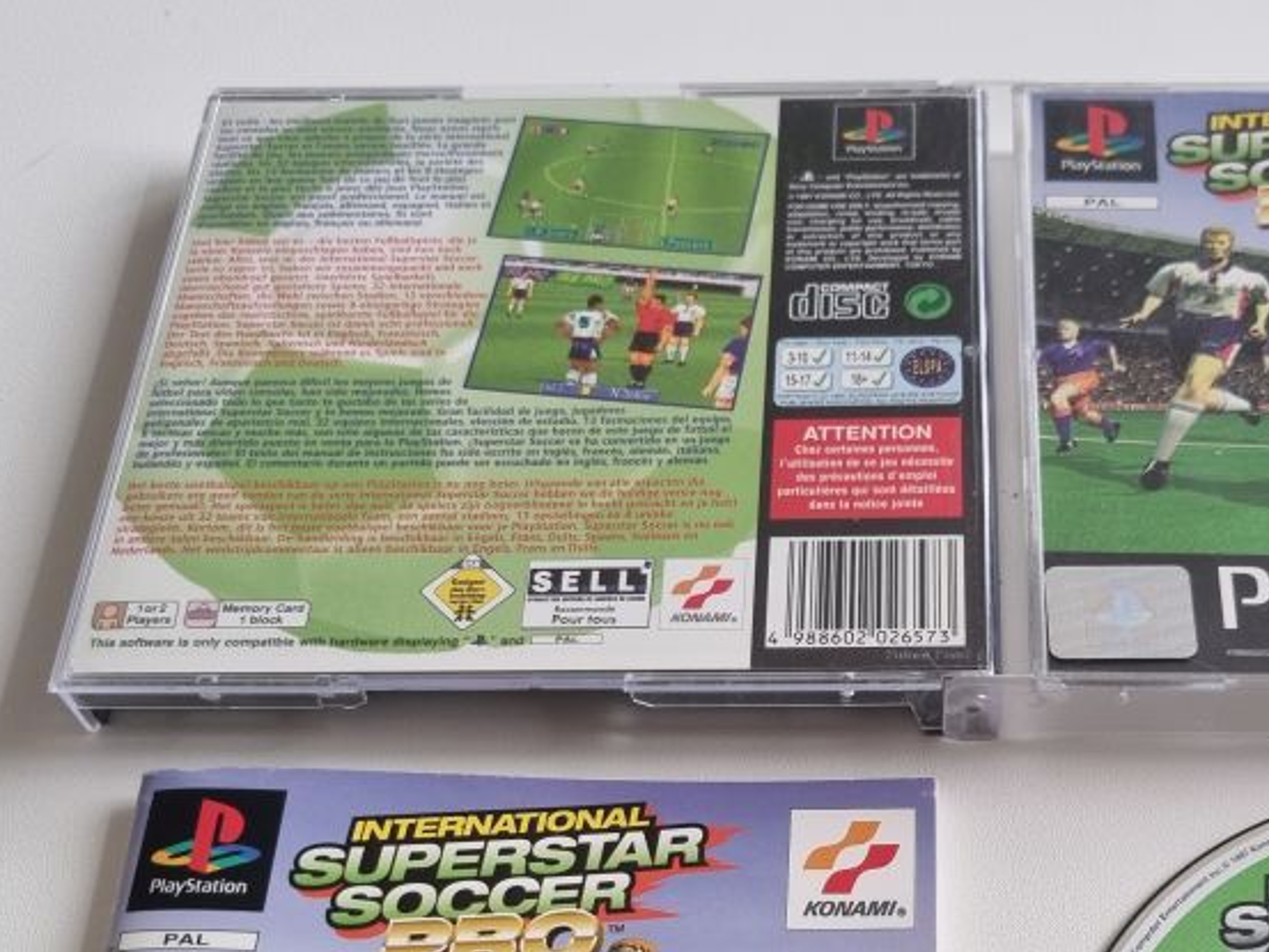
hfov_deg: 39.6
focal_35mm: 47
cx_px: 909
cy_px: 858
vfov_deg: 29.6
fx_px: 1723
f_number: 1.8
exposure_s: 1/100
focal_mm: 5.4
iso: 160
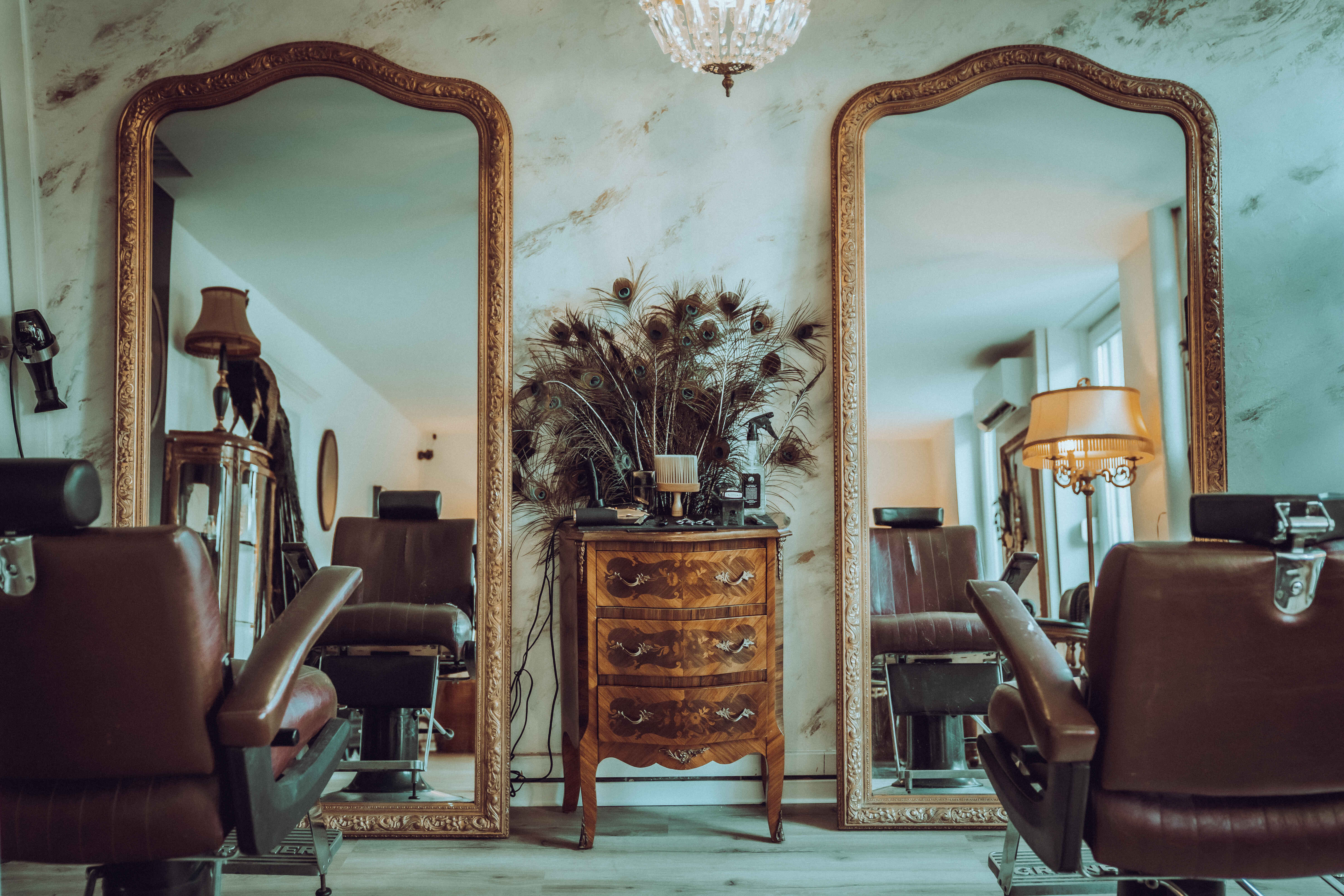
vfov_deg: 36.9
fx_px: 1344
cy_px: 448
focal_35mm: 36
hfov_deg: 53.1
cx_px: 672
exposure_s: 1/160
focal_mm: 36
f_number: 2.8
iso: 1000
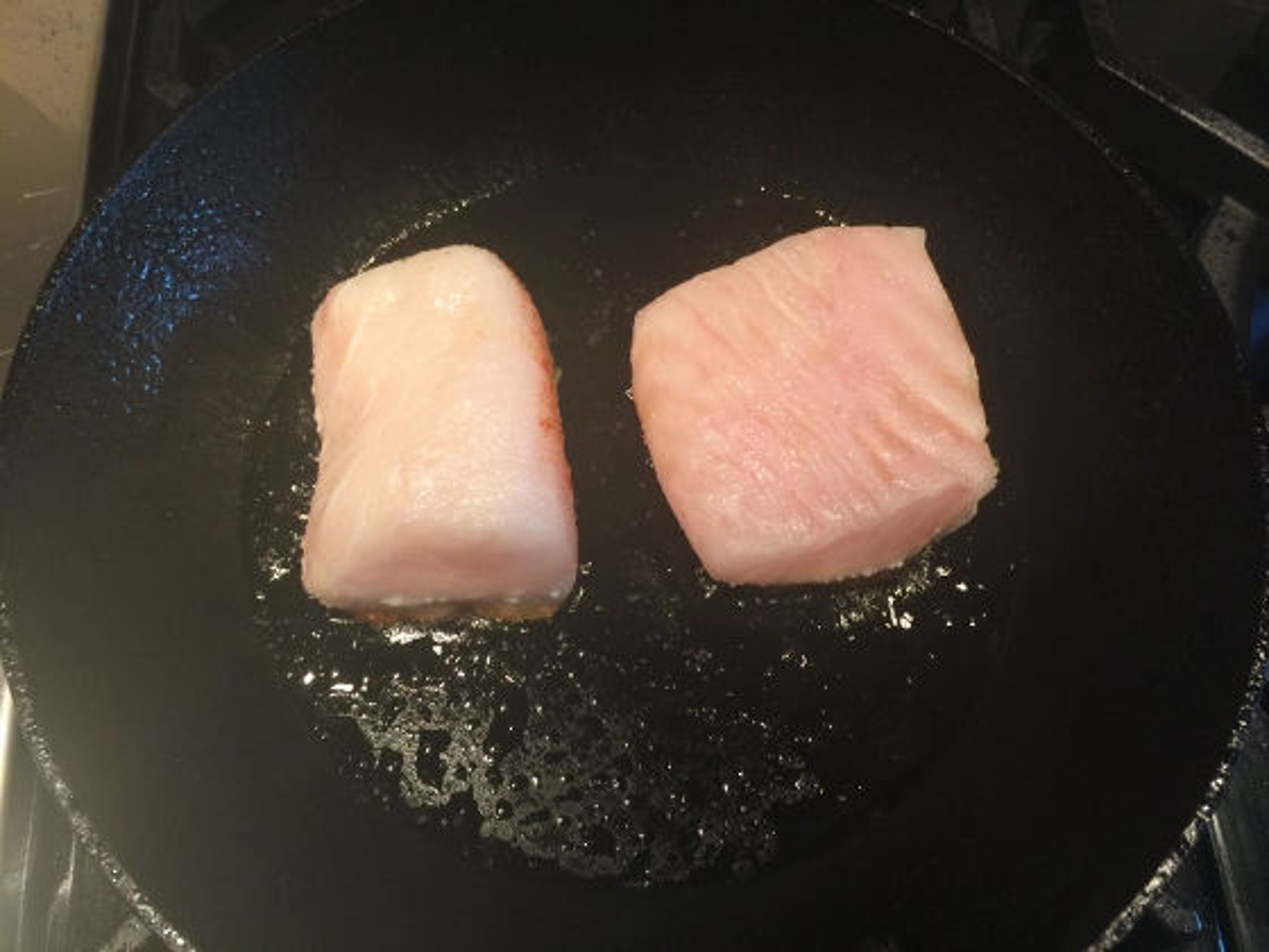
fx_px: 1063
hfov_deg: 61.7
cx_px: 634
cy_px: 476
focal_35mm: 29
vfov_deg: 48.2
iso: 50
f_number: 2.2
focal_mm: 4.15
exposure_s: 1/15
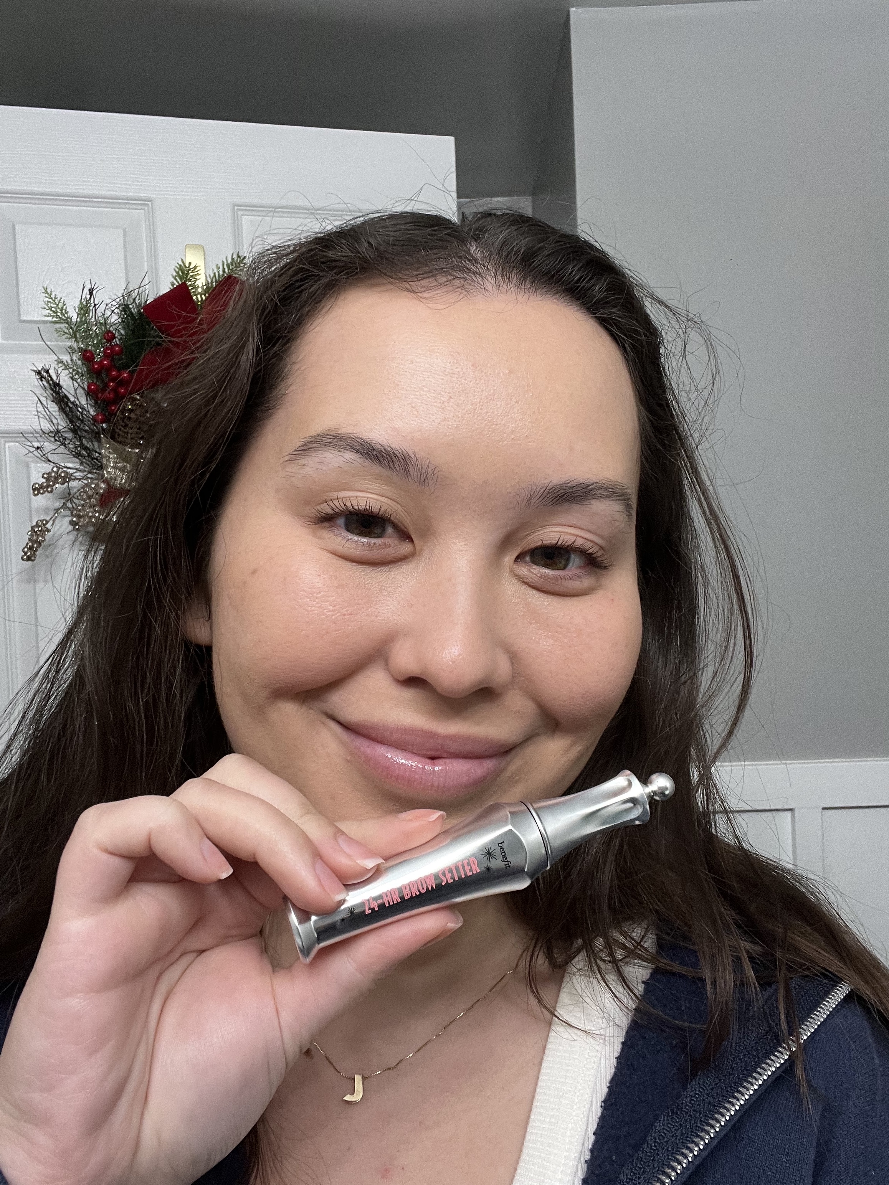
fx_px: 1027
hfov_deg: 46.8
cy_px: 592
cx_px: 444
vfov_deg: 60.0
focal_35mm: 30
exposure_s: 1/60
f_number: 2.2
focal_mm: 2.71
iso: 125
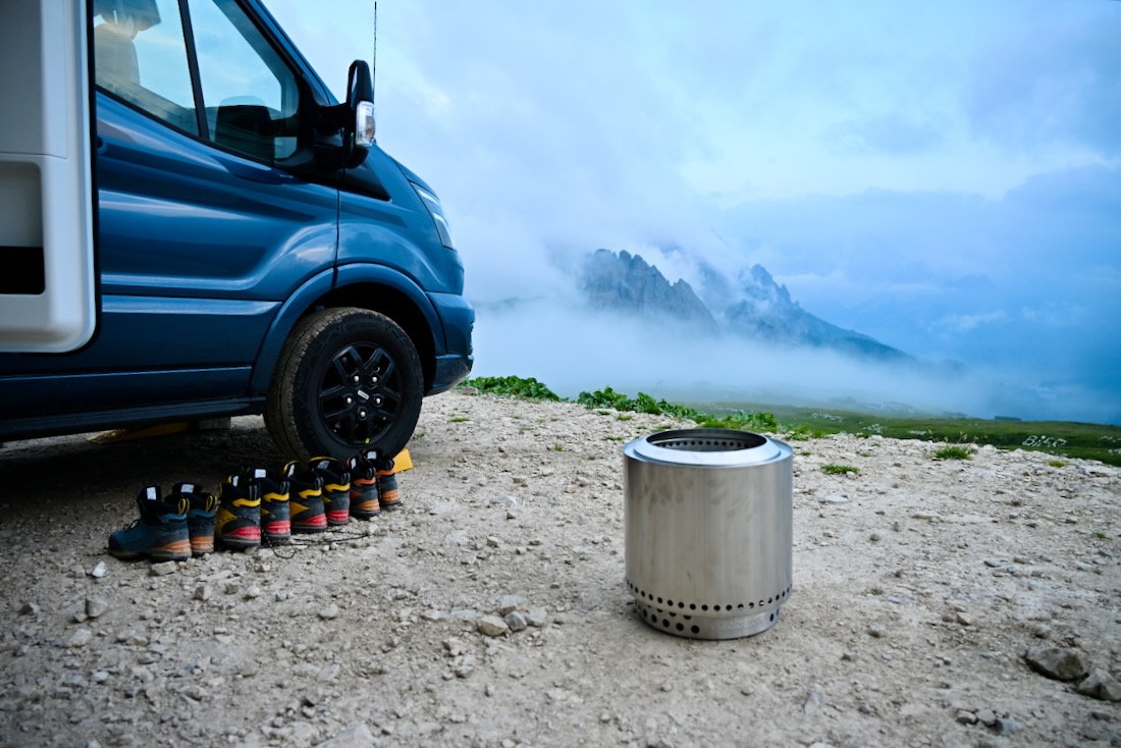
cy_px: 374
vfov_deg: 53.2
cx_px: 560
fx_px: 747
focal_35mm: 24
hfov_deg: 73.7
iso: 400
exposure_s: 1/250
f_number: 4
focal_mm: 24
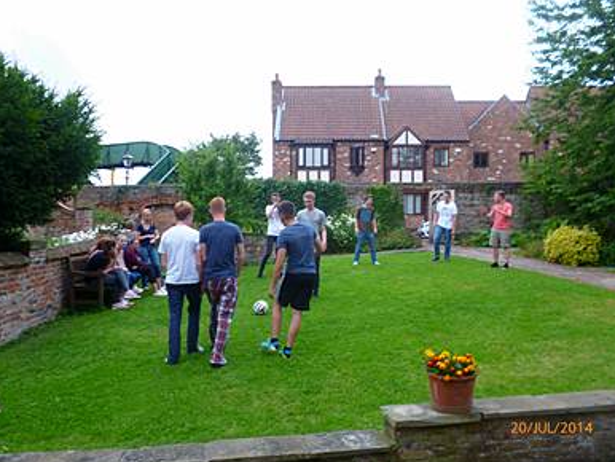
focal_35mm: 29
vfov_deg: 48.3
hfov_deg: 61.6
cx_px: 314
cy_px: 236
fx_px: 516
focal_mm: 5
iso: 125
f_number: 2.7
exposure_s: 1/60
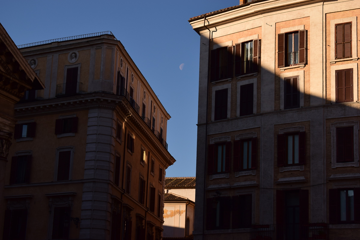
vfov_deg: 16.6
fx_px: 825
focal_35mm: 82
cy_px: 120
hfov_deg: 24.6
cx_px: 180
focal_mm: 55
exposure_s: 1/1000
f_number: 7.1
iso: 200
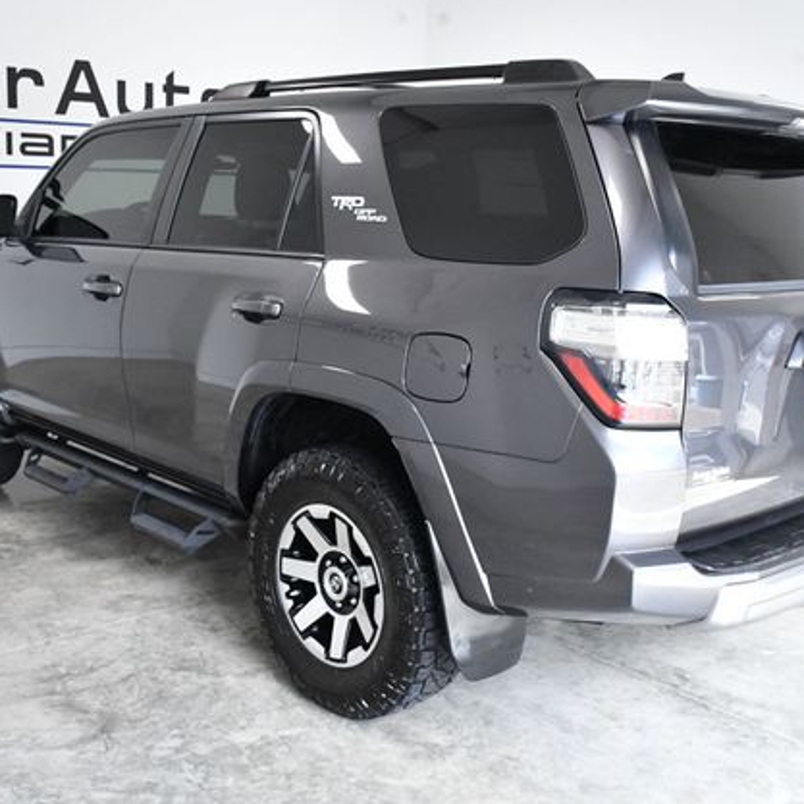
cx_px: 430
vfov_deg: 39.2
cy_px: 399
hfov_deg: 39.1
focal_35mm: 43
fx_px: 1130
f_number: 9
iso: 2500
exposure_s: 1/320
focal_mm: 22
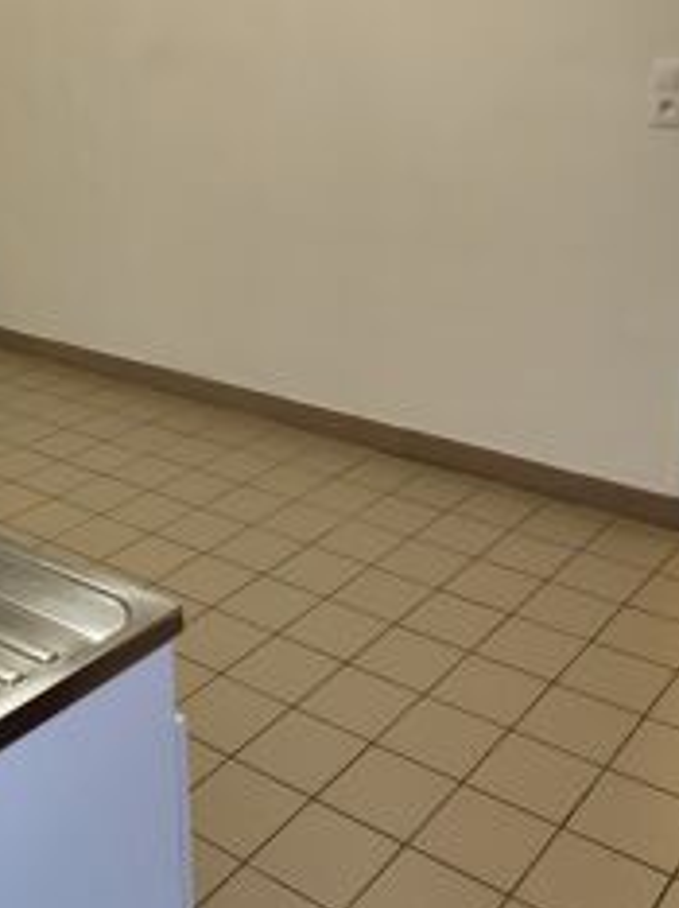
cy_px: 328
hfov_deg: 34.2
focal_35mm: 42
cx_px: 275
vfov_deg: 44.4
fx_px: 1100
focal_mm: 6.19
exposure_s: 1/100
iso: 1121
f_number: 1.65
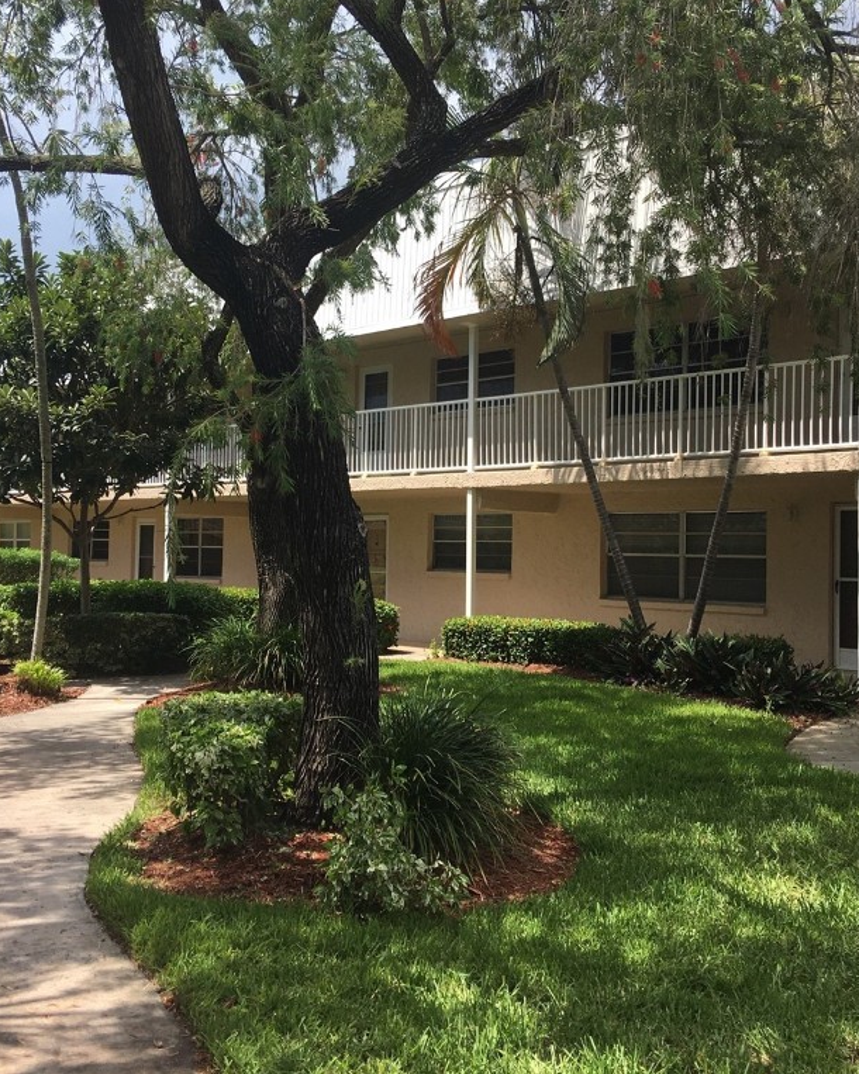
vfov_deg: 47.9
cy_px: 535
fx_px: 1208
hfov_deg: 39.1
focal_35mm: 38
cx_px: 445
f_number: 2.2
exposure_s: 1/884
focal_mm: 4.15
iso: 25
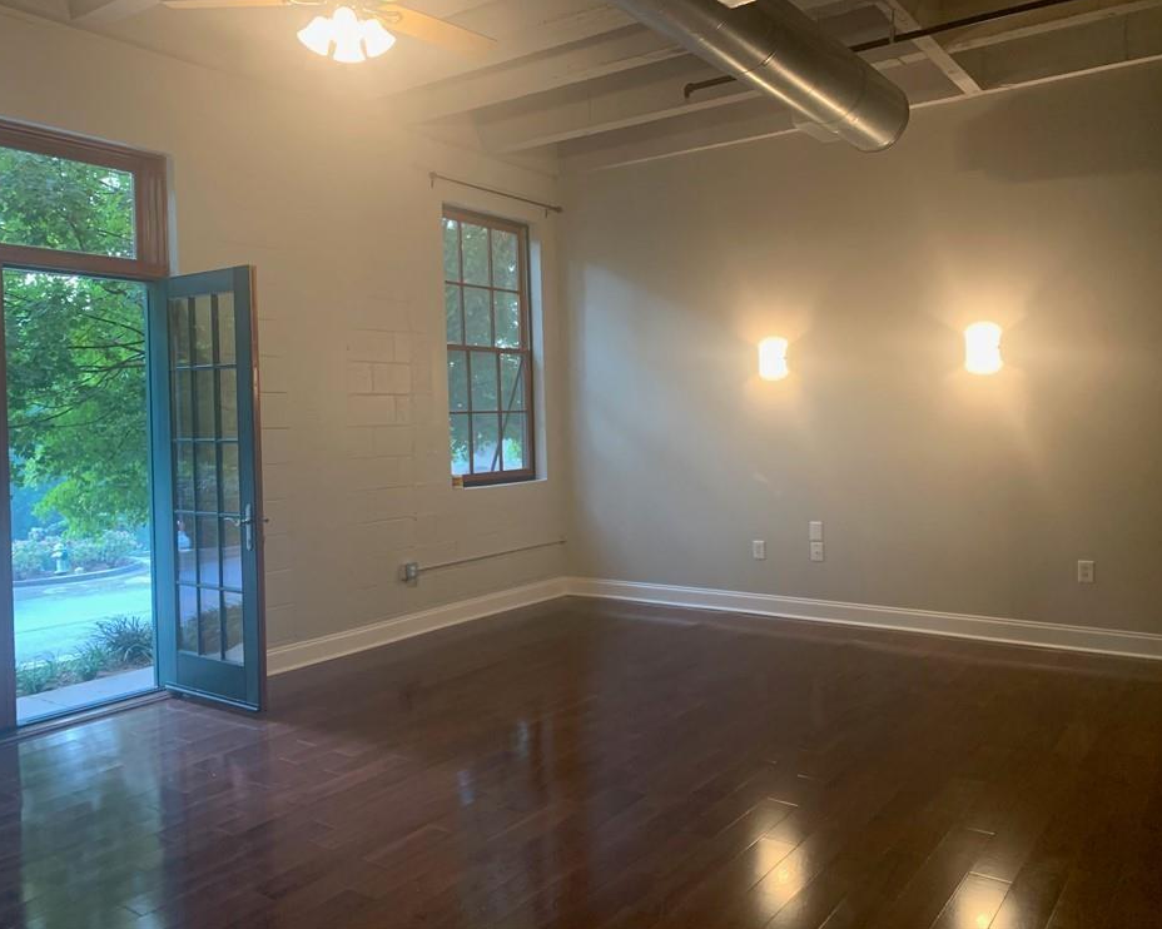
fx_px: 963
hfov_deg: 62.2
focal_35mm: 28
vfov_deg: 51.5
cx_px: 587
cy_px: 451
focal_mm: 4.25
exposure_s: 1/60
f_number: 1.8
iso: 200
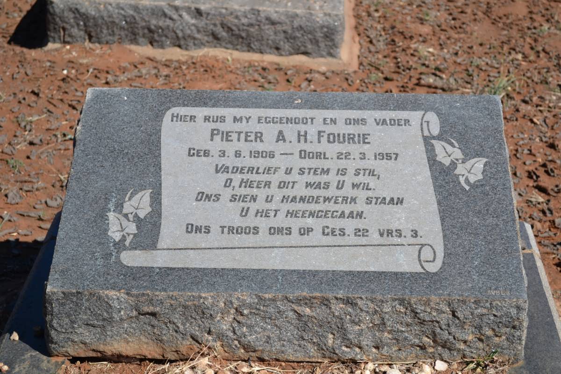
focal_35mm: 72
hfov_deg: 28.1
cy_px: 187
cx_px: 280
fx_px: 1122
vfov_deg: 18.9
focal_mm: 48
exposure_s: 1/125
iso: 100
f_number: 5.6
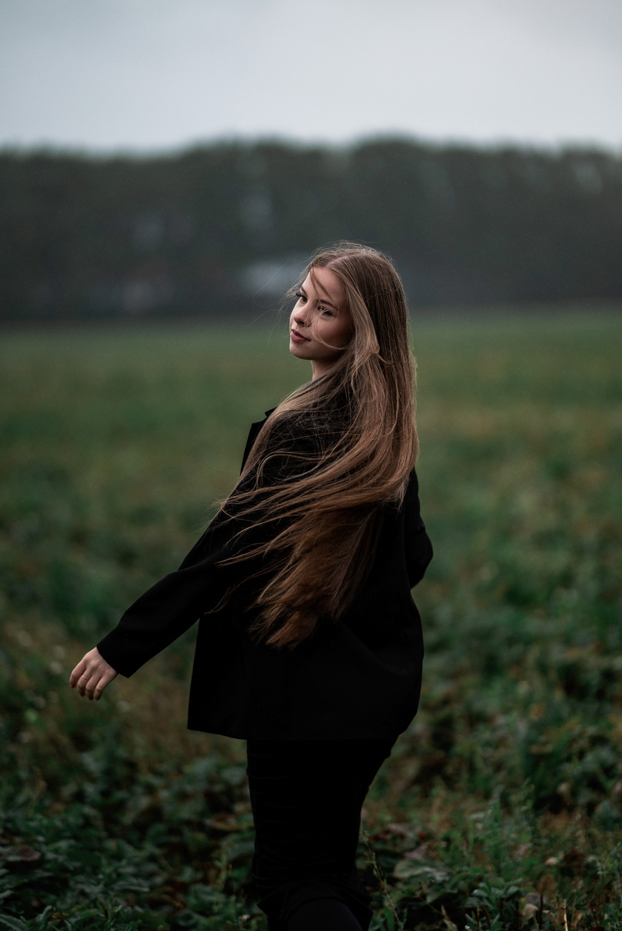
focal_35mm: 105
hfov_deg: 13.1
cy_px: 466
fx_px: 2718
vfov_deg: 19.4
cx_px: 311
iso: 160
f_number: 1.6
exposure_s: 1/4000
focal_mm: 105
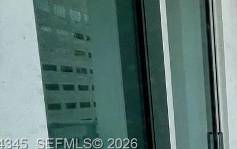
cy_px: 145
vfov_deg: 22.8
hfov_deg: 22.1
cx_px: 427
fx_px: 355
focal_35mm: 55
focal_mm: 1.57
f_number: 1.8
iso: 32
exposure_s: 1/567
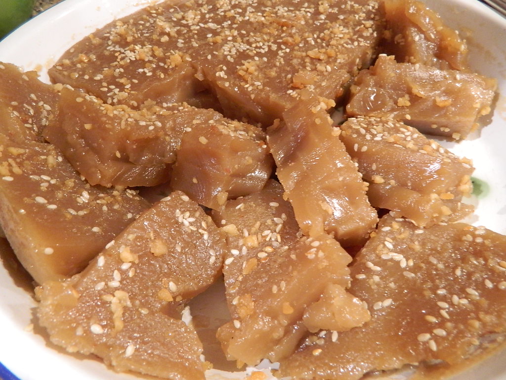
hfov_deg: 69.4
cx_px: 253
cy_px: 190
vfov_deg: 54.9
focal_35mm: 25
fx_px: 365
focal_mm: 4.5
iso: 400
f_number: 3.1
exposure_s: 1/5
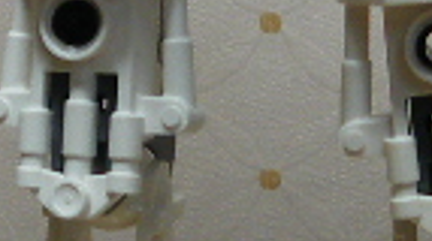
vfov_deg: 5.9
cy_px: -136
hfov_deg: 10.6
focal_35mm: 203
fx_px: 2322
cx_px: 341
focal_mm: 4.6
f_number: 2.8
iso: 64
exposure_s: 1/40
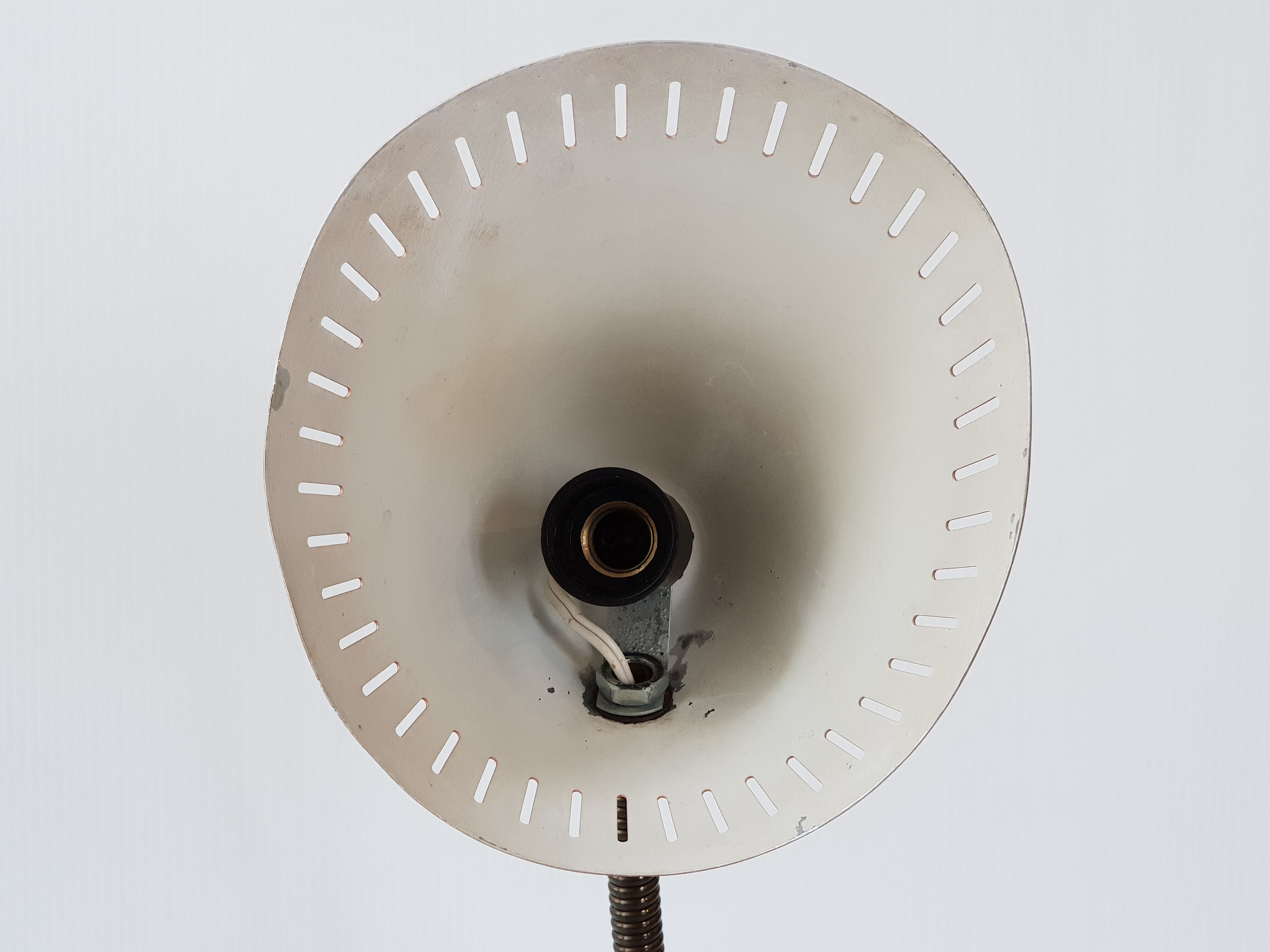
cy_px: 476
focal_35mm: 52
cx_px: 635
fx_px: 1908
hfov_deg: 36.8
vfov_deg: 28.0
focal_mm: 6
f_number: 2.4
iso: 125
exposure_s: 1/33
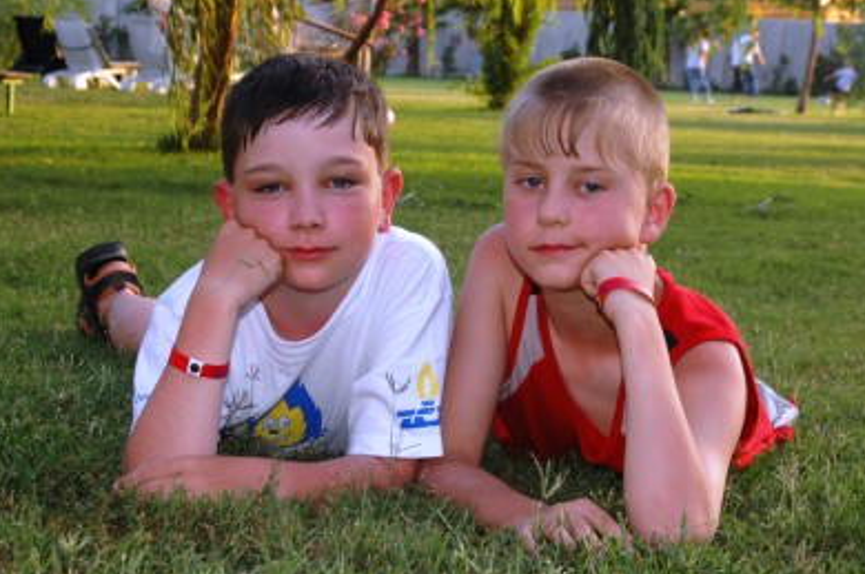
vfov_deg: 13.7
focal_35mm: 100
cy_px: 288
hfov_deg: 20.4
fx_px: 2400
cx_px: 439
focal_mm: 58
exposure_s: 1/40
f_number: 10
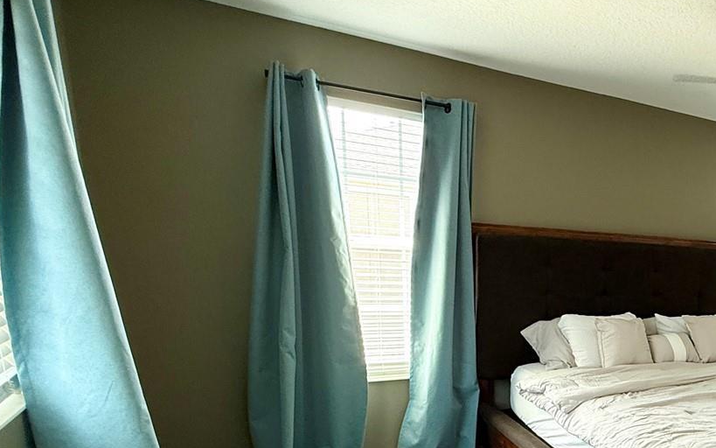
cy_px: 359
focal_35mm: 29
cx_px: 664
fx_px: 566
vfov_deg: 41.3
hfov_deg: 54.8
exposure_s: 1/60
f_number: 2.2
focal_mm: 2.22
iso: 200
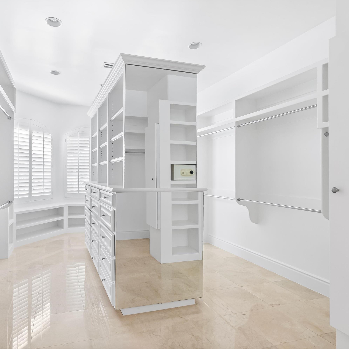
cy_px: 173
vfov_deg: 72.1
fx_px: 240
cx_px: 126
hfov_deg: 70.7
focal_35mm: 21
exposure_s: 1/1.67
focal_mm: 16
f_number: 11
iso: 640
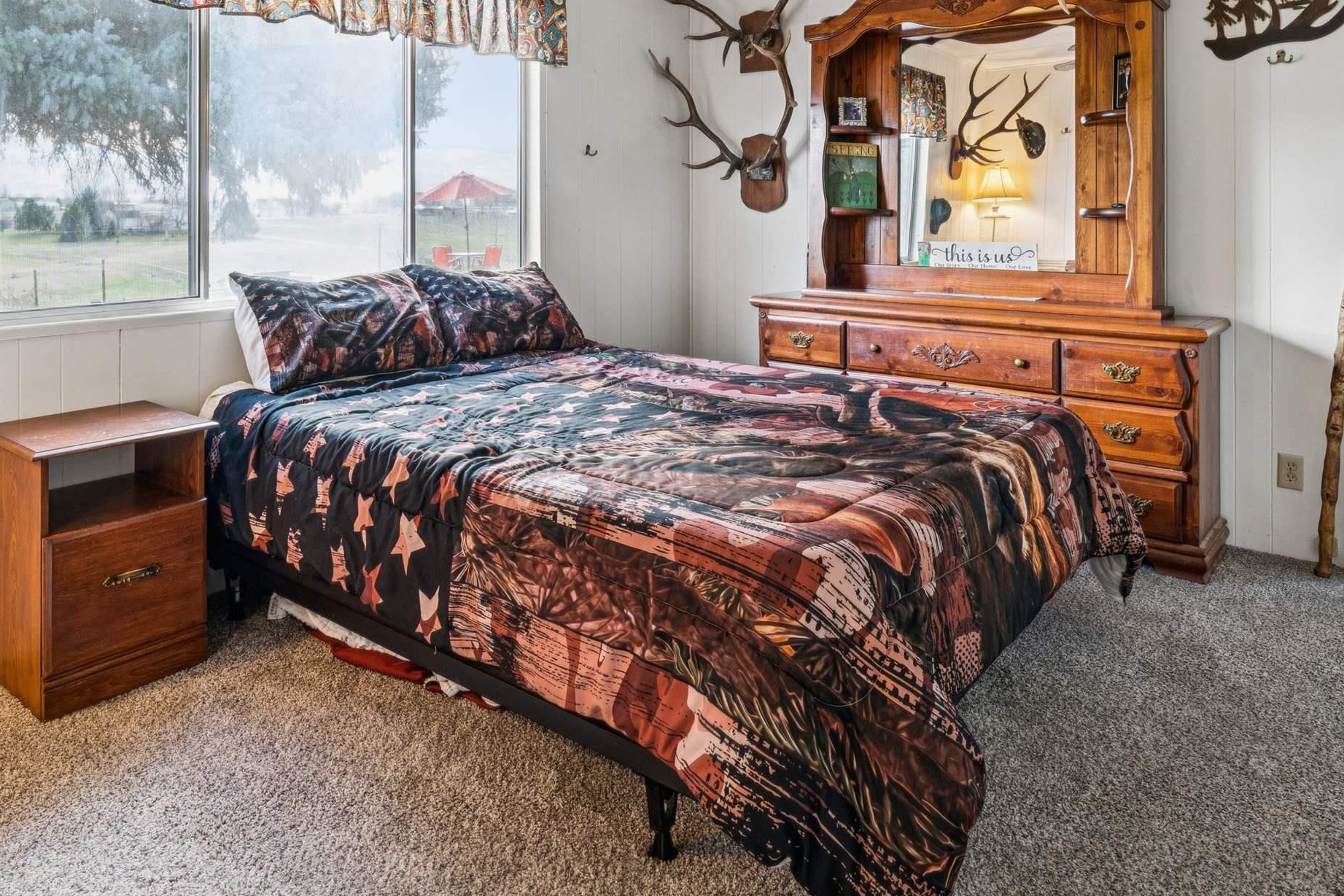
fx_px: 964
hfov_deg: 69.4
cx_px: 582
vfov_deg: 47.4
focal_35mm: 26
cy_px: 190
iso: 400
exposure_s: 1/3.33
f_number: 13
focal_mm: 15.5
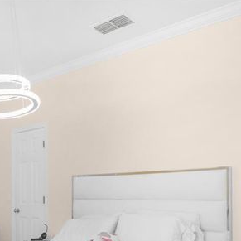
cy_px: 189
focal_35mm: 37
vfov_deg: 43.1
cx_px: 82
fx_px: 291
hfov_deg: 44.3
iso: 100
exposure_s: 1/30
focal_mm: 12
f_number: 2
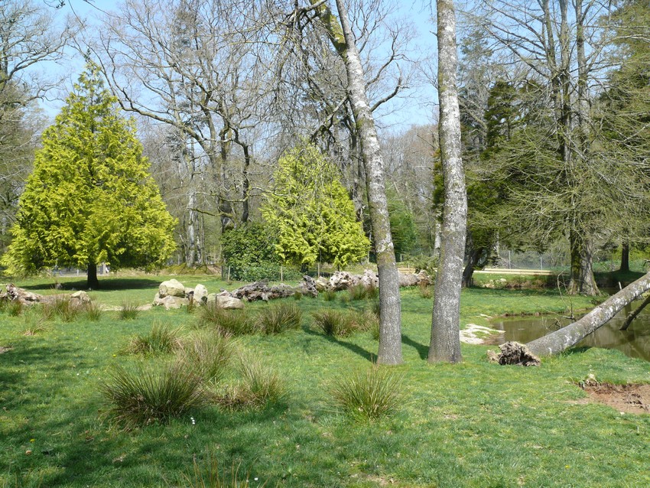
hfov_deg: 52.6
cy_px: 244
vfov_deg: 40.7
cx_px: 325
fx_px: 657
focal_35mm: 35
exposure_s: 1/250
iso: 100
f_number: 5.6
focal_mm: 7.4
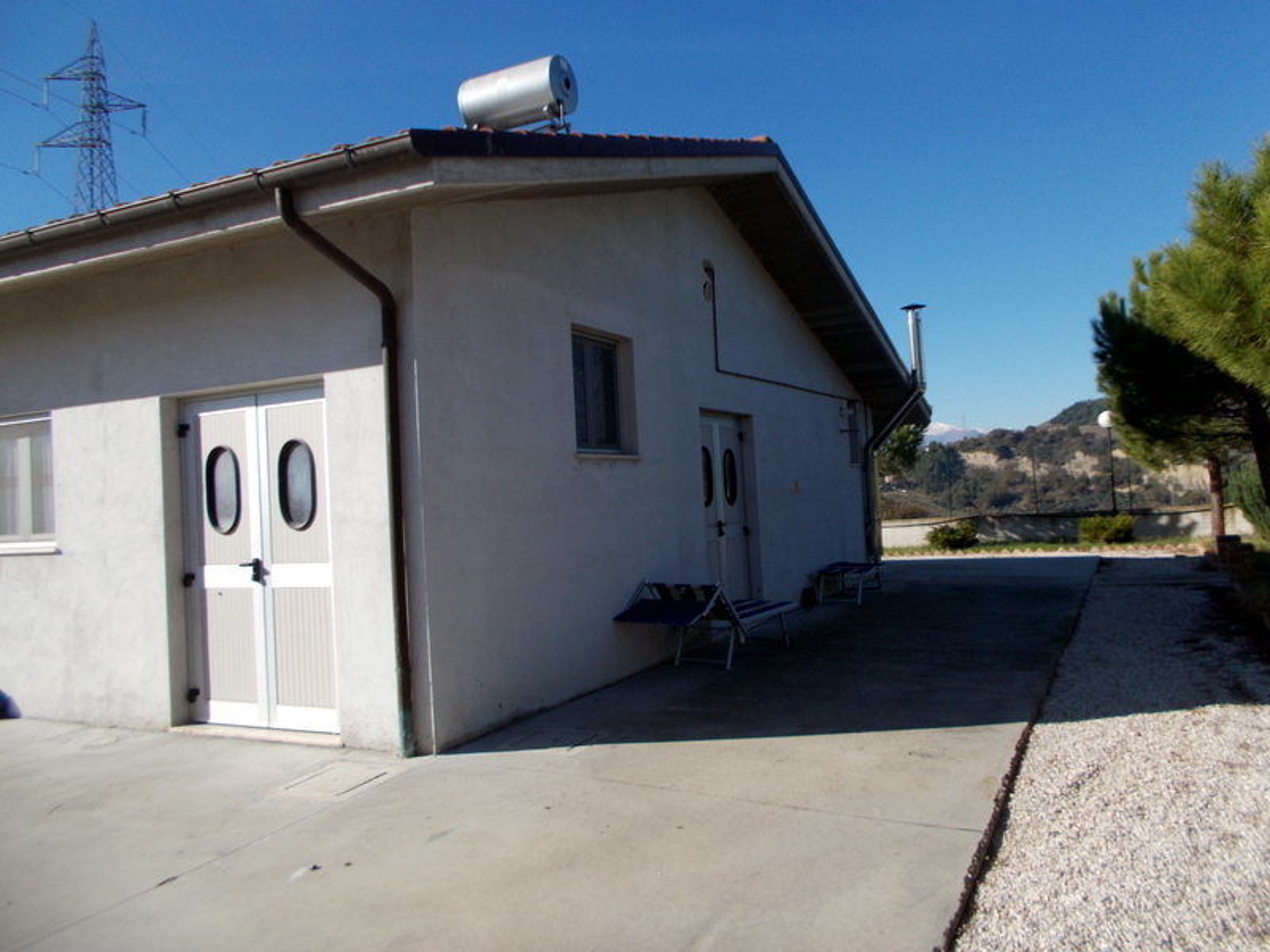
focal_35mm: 26
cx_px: 635
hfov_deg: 67.3
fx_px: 954
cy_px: 476
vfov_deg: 53.1
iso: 80
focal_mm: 4.6
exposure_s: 1/160
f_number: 8
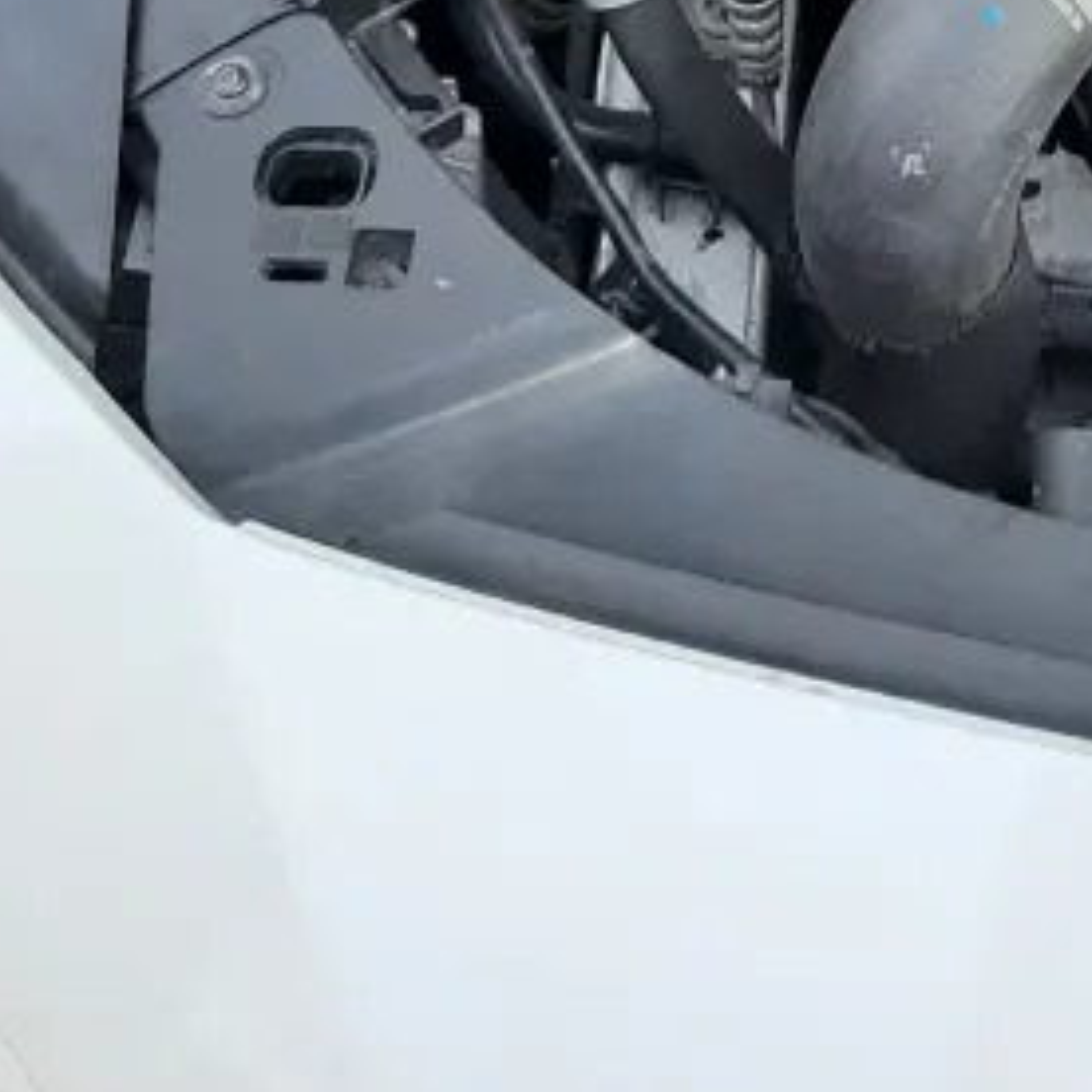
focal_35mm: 71
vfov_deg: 21.5
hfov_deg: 24.1
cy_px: -402
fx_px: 2534
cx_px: 819
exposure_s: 1/100
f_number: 1.7
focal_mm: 3.93
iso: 40
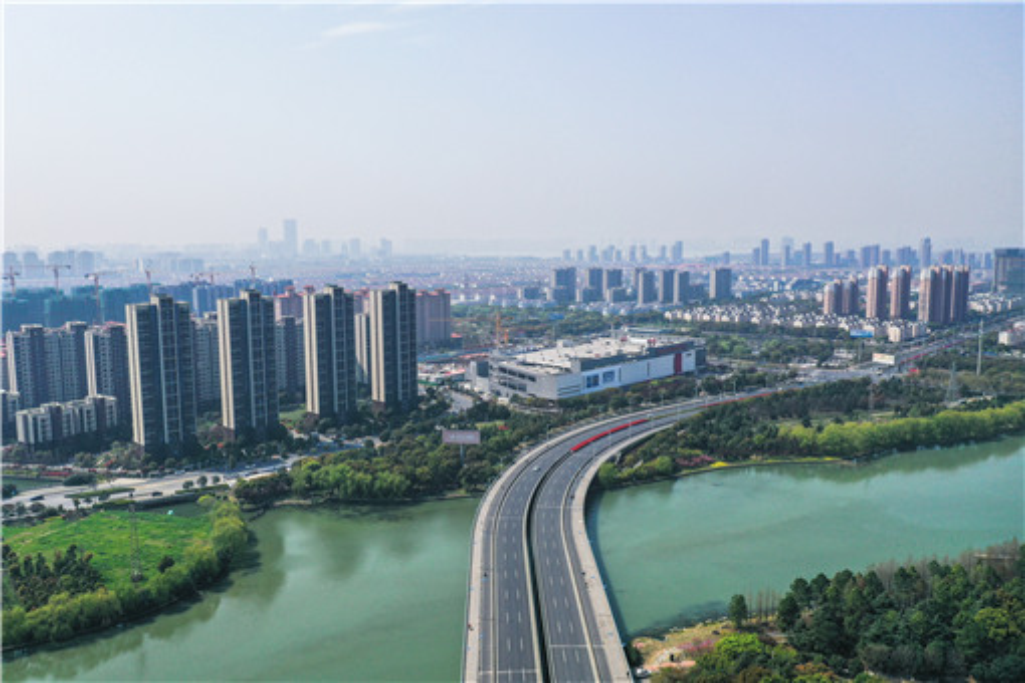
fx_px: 797
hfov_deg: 65.5
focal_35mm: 28
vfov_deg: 46.4
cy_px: 342
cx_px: 512
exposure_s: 1/1250
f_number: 5.6
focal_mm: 10.26
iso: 100
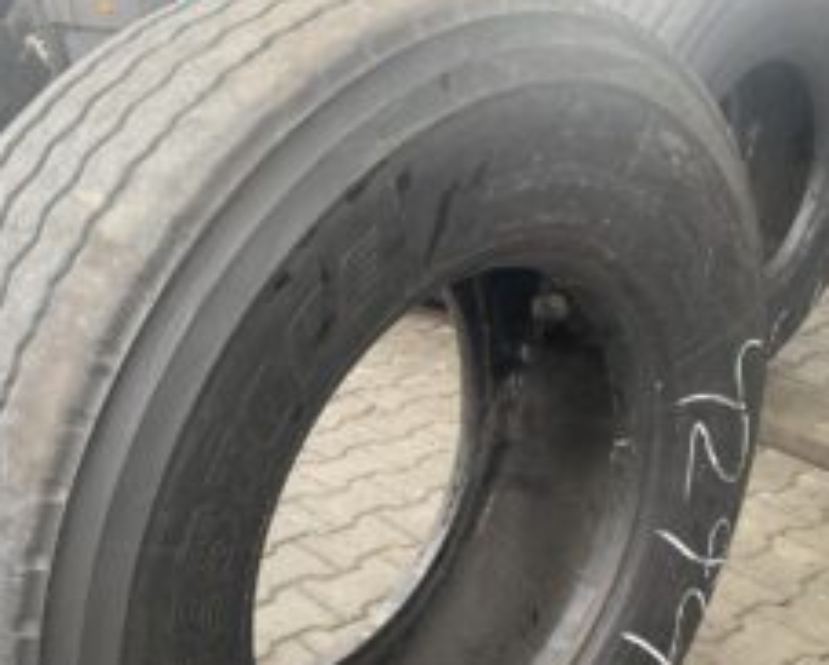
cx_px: 343
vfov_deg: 31.0
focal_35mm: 48
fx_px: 1179
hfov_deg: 38.6
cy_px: 488
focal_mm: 4.25
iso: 125
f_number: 1.8
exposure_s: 1/100
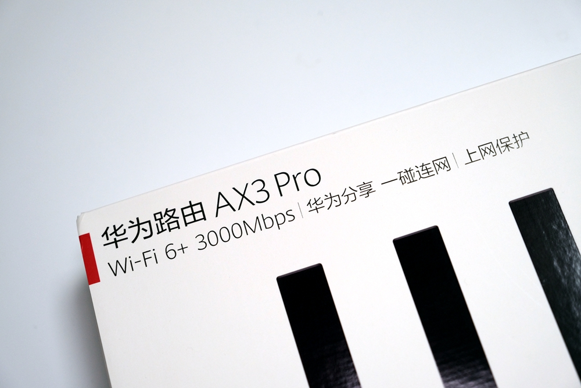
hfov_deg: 34.5
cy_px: 194
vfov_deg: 23.4
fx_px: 936
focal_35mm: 58
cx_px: 290
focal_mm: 38.8
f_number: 2.8
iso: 800
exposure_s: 1/200
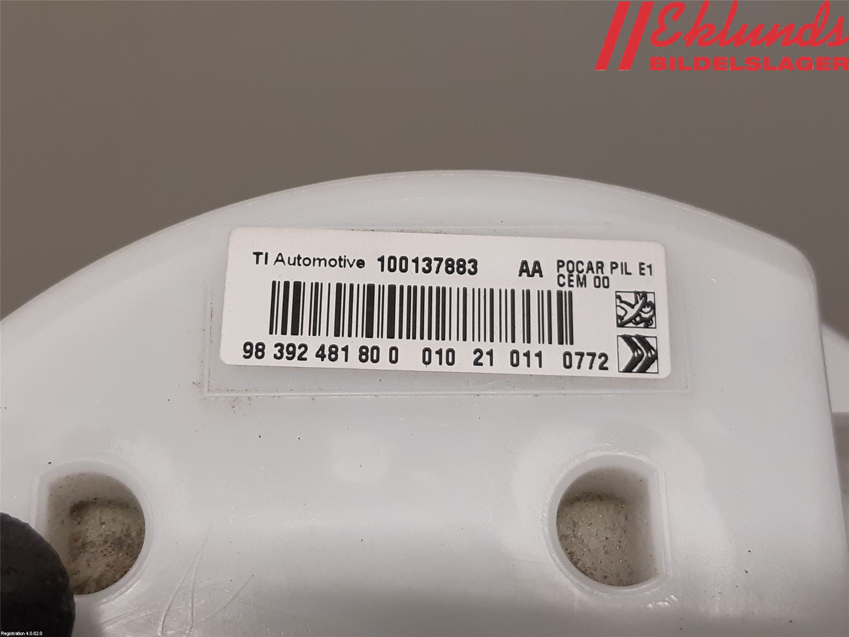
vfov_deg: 53.1
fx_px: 638
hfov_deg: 67.3
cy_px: 318
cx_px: 424
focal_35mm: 26
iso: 100
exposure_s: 1/100
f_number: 1.7
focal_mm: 3.93
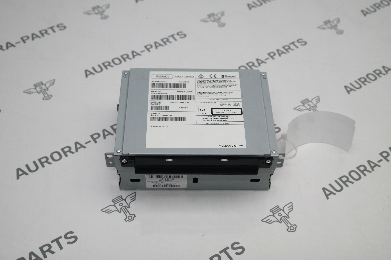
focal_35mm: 50
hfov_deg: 39.6
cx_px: 196
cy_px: 130
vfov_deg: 27.0
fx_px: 543
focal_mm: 33
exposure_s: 1/80
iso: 200
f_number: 4.5
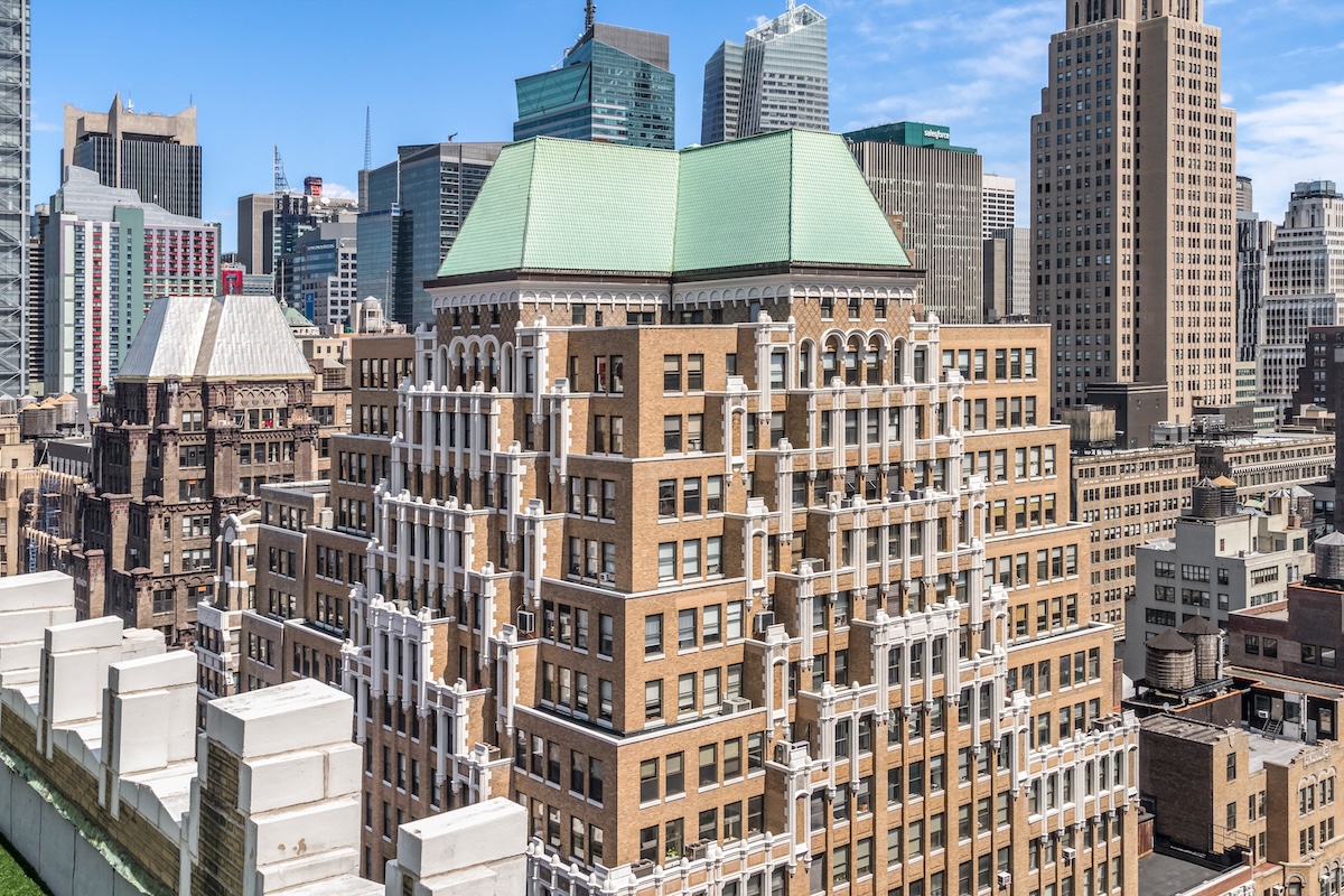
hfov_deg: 54.4
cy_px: 448
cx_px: 672
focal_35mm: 35
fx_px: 1307
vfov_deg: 37.9
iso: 800
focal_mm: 35
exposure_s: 1/1600
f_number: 11
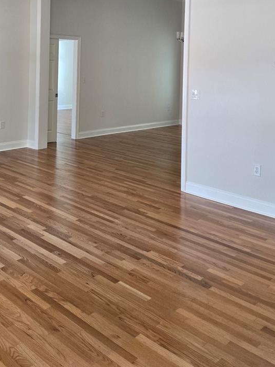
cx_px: 78
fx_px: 413
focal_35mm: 39
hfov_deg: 36.2
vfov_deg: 45.0
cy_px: 64
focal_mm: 5.4
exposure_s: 1/120
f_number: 1.8
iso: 125
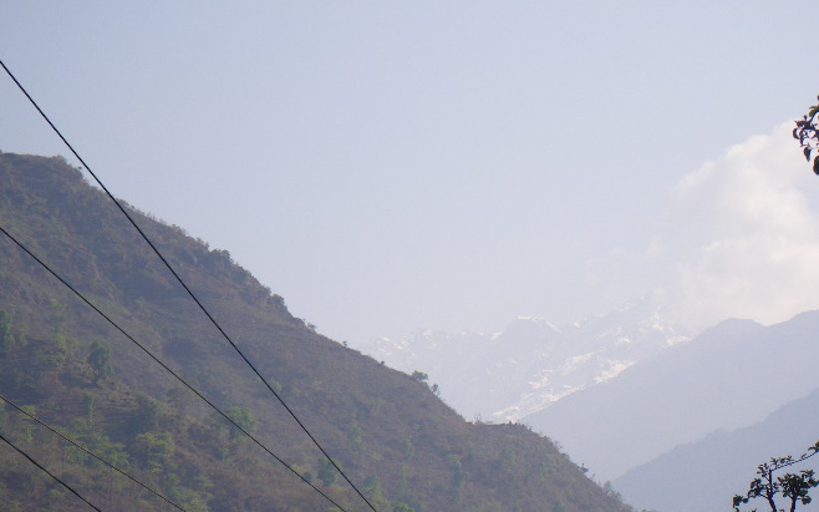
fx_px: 3526
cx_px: 447
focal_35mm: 158
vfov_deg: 8.3
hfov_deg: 13.2
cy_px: 354
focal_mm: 20.6
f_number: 5.2
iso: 50
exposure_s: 1/250
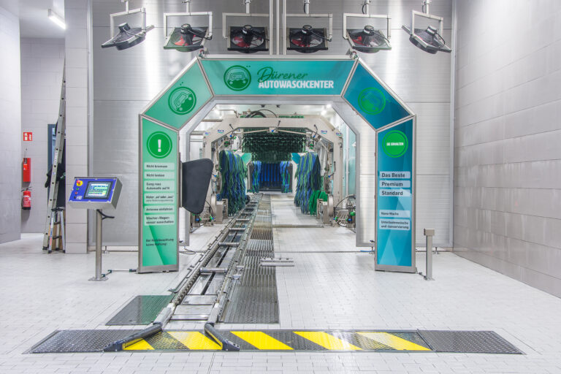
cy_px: 187
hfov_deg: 43.6
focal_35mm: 45
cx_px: 280
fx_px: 701
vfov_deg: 29.9
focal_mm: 30
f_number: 11
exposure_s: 2.5
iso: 100
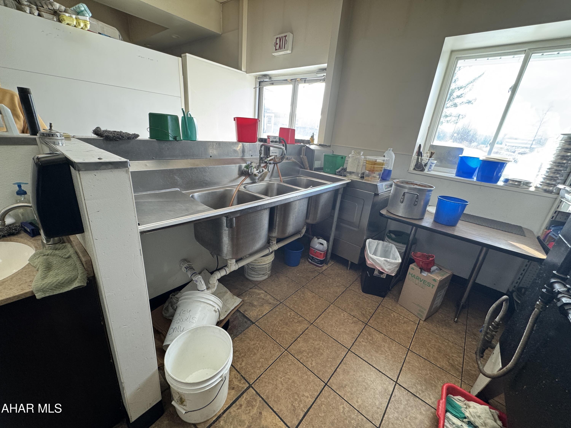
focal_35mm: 14
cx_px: 286
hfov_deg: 102.1
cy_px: 214
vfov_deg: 85.7
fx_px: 231
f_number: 2.2
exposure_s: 1/120
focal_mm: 2.22
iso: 125
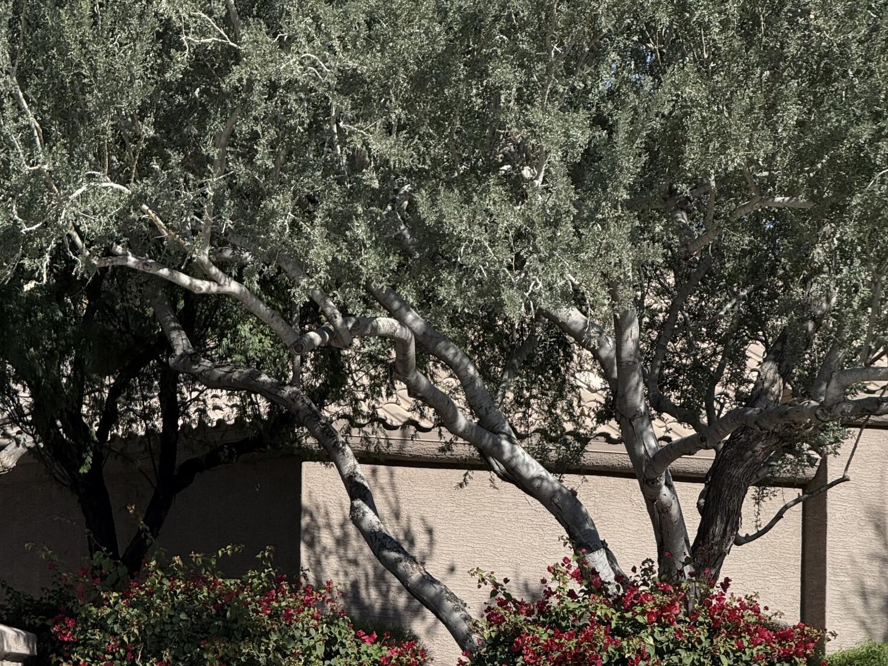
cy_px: 556
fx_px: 4130
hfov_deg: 12.3
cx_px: 444
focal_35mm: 161
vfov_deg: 9.2
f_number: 2.8
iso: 64
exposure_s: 1/1866
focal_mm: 15.66
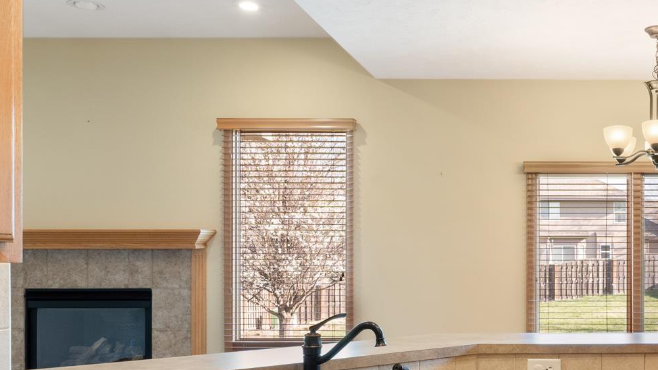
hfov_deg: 42.8
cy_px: 297
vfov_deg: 26.4
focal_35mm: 44
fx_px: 774
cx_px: 572
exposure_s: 1/5
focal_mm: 16.5
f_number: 9
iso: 400
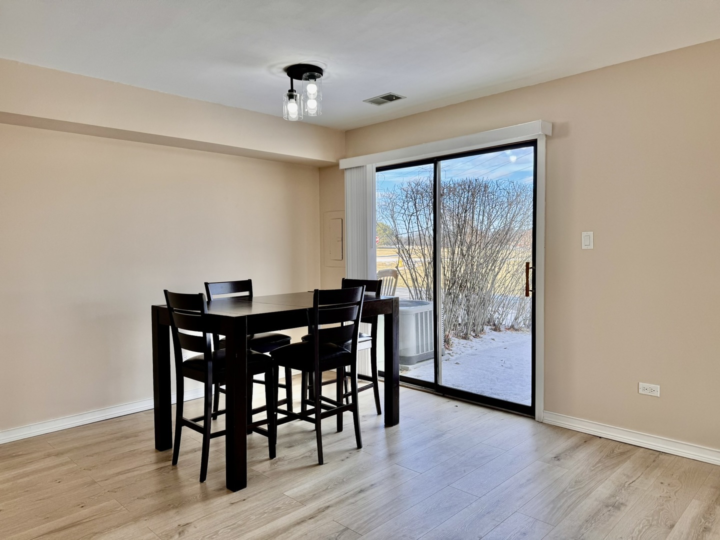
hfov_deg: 71.6
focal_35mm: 24
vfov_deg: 56.8
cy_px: 270
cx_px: 360
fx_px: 499
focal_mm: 6.76
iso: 80
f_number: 1.78
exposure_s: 1/364
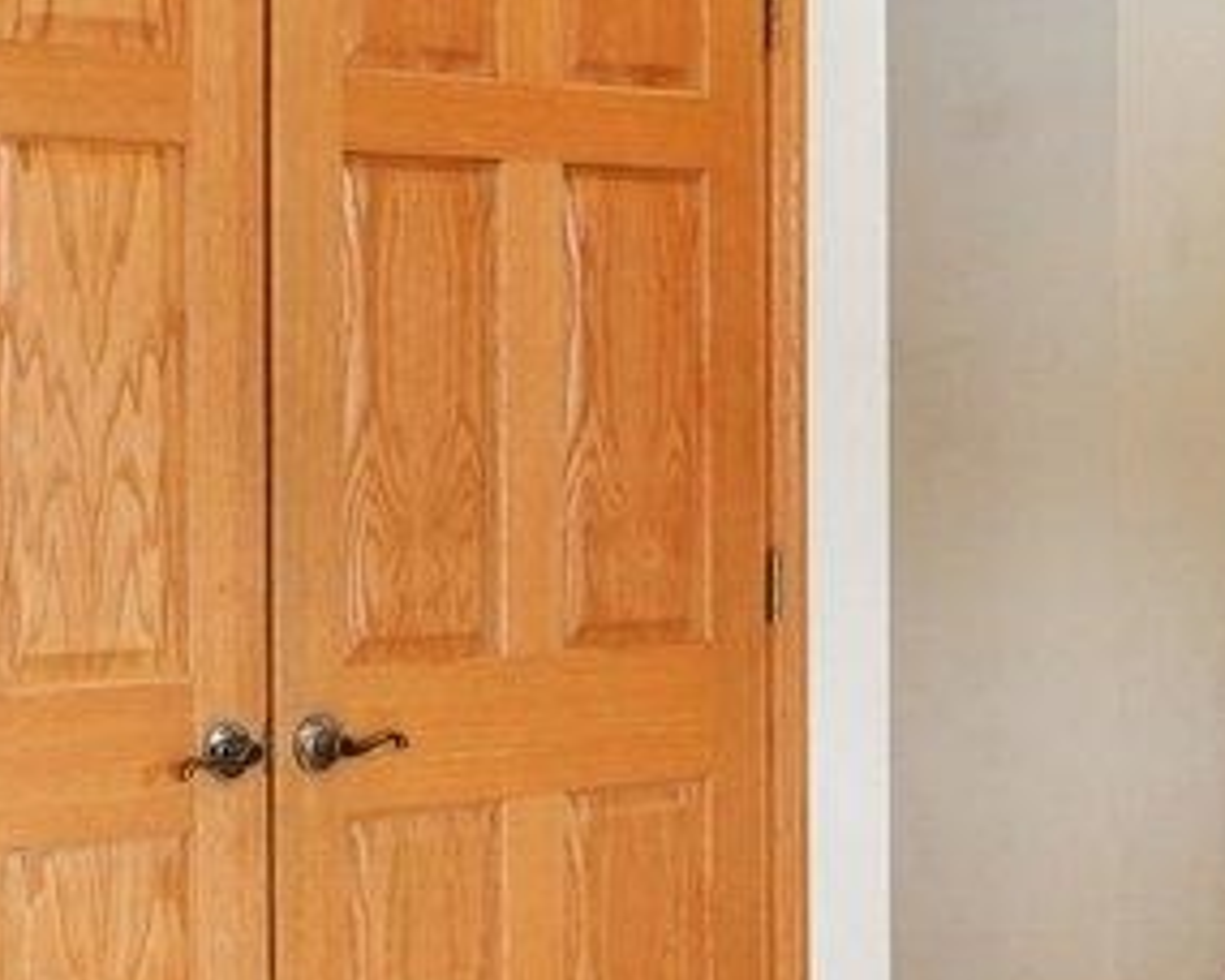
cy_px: 385
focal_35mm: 108
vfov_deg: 14.3
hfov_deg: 17.3
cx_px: 1285
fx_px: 3916
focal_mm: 16
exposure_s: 1/13
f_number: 8
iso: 400
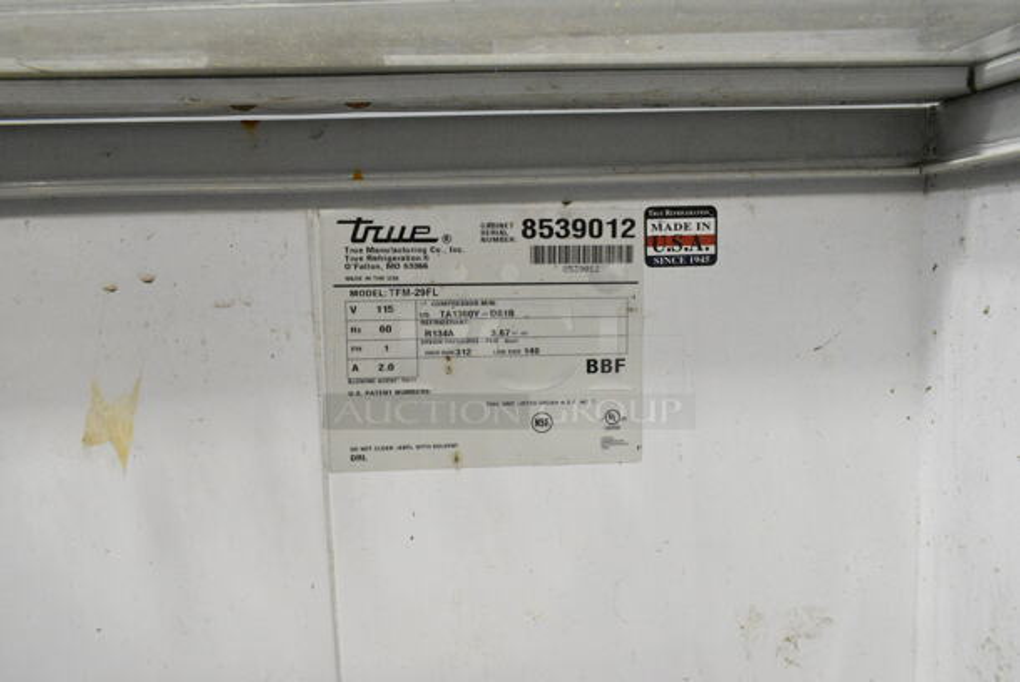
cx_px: 510
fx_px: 766
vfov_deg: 48.0
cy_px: 341
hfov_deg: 67.3
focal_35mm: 27
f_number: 8
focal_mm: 18
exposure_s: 1/250
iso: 6400
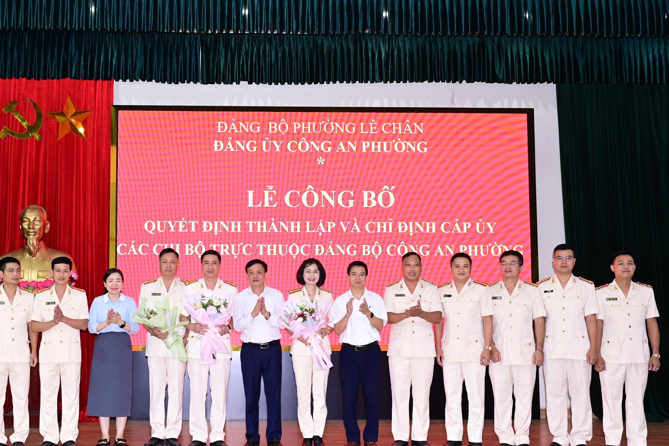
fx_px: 743
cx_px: 240
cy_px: 290
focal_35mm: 40
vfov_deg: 33.1
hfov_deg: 47.9
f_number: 4.5
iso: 2500
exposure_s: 1/125
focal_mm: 29
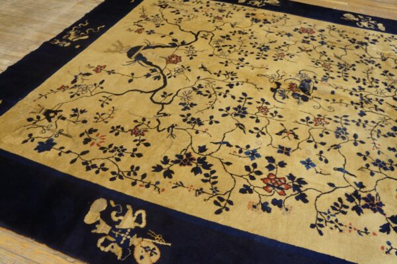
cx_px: 198
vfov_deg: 45.6
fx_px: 314
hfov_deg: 64.6
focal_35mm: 28
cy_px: 132
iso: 1000
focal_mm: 19
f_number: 4
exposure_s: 1/60
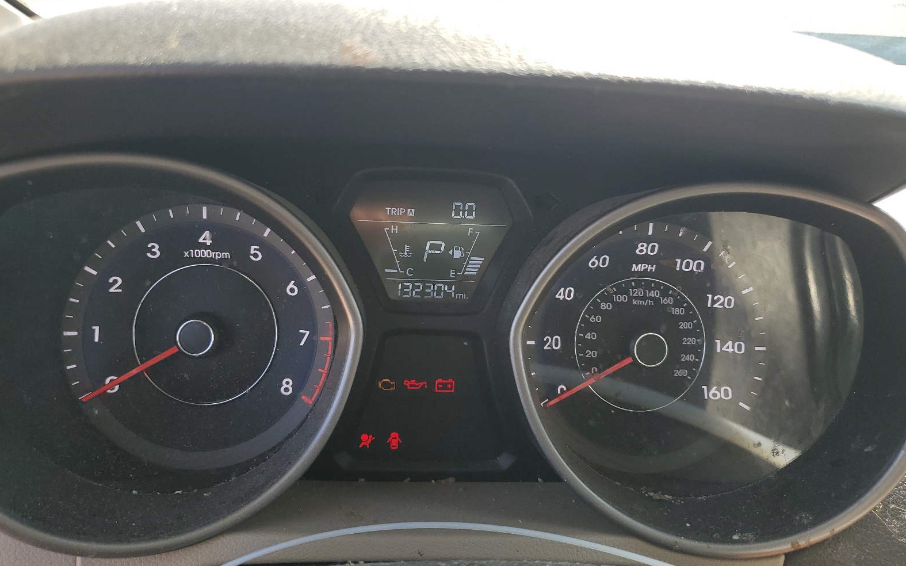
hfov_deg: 66.5
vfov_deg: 44.5
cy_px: 255
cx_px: 449
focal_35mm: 28
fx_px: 691
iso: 50
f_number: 1.5
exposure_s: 1/385
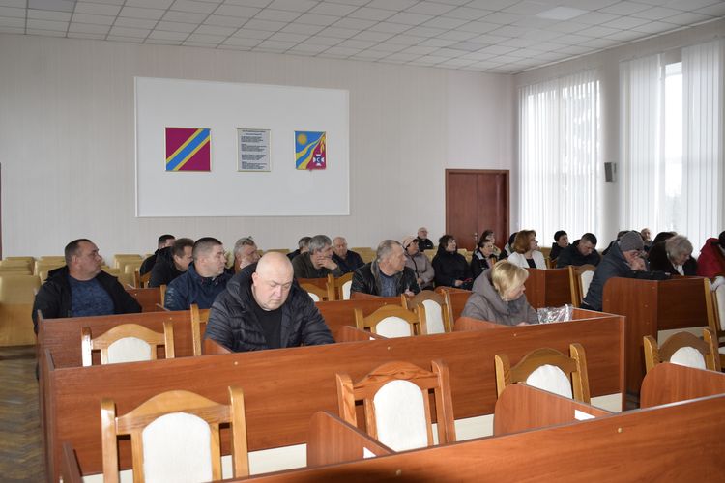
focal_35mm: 36
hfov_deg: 53.1
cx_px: 362
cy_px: 242
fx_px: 725
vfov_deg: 36.9
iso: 800
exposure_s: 1/100
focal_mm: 24
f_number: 5
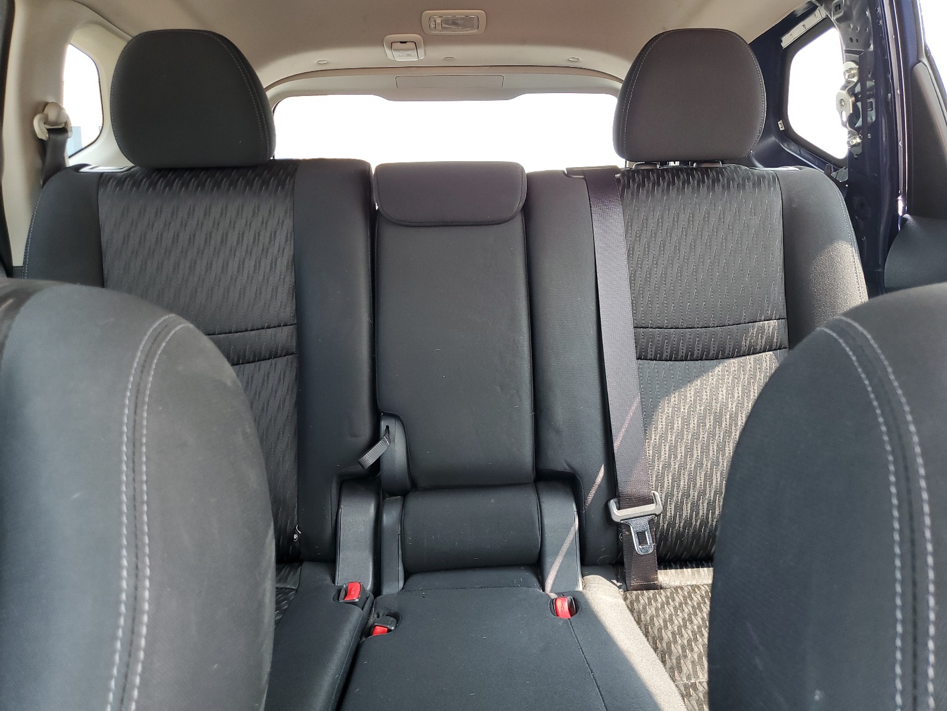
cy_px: 356
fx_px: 711
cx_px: 474
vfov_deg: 53.1
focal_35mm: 26
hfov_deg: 67.3
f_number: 1.5
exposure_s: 1/60.2
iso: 71
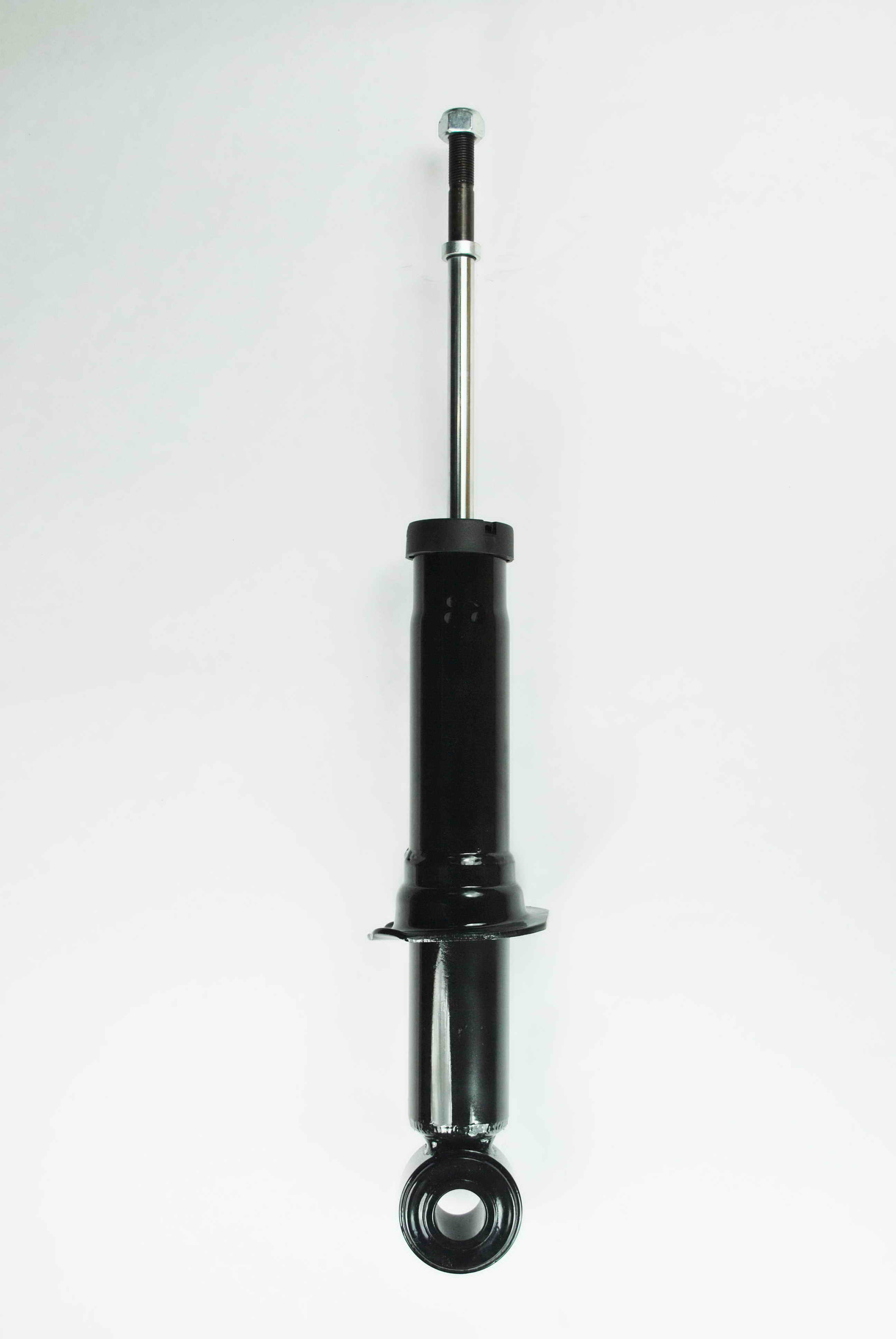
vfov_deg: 46.3
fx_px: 1563
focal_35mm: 42
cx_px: 448
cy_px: 670
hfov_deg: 32.0
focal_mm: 28
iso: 100
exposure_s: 1/125
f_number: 5.6
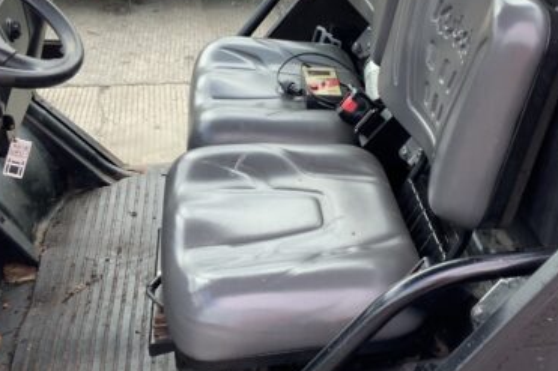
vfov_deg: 25.9
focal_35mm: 52
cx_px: 388
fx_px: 806
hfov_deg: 37.6
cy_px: 147
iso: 20
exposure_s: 1/122
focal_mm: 3
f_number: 1.8
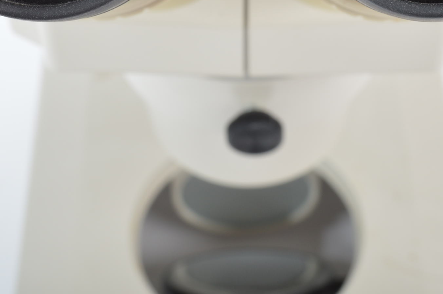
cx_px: 288
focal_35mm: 100
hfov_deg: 20.4
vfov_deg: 13.5
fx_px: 1229
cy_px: 17
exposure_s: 1/200
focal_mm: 30
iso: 100
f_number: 13
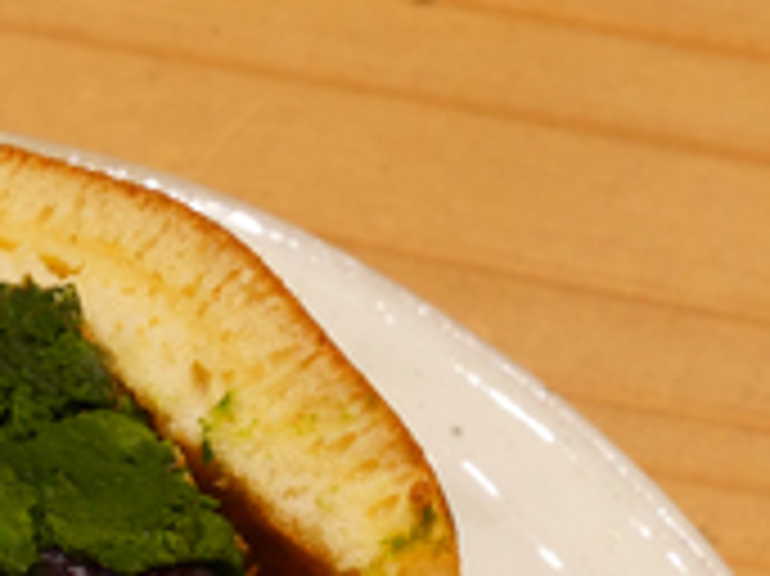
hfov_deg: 13.8
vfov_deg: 10.2
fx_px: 3045
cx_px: -243
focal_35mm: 137
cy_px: 1066
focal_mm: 18
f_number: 10
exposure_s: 1/25
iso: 640
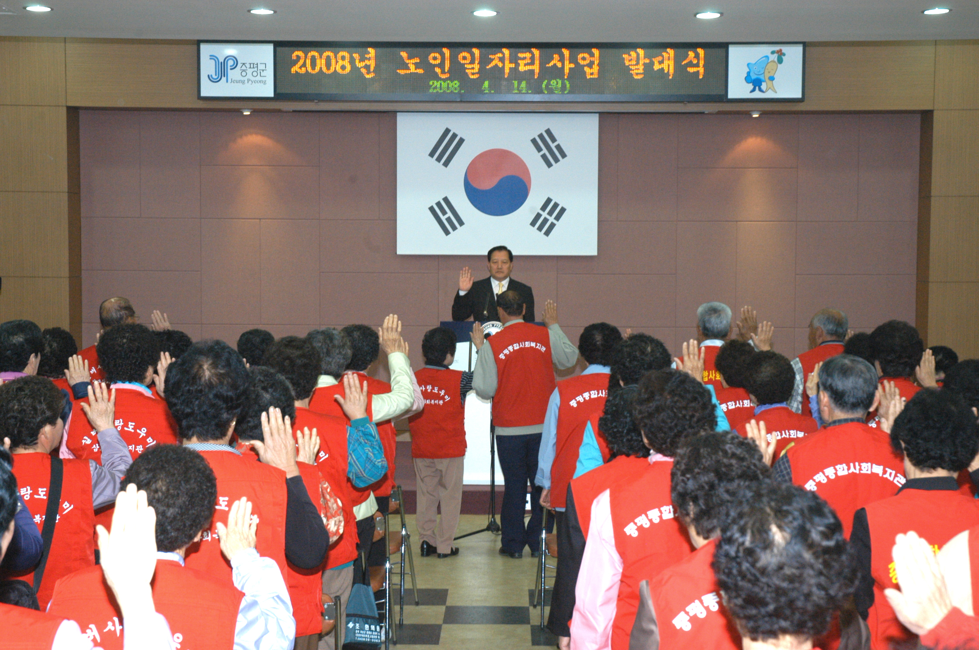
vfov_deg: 22.6
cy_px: 325
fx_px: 1630
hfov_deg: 33.4
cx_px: 490
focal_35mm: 60
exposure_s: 1/60
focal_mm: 40
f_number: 7.1
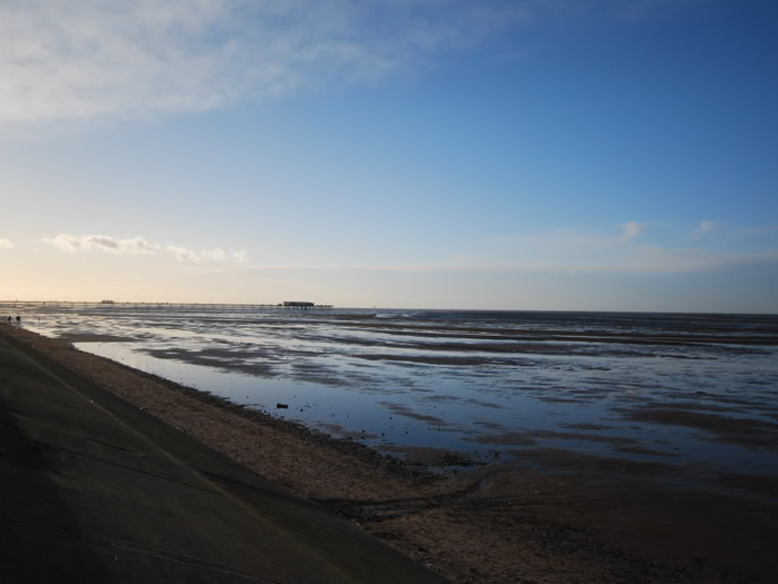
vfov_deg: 42.9
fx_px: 742
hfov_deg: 55.3
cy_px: 297
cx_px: 379
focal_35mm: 33
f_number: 5.6
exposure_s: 1/1250
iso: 400
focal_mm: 20
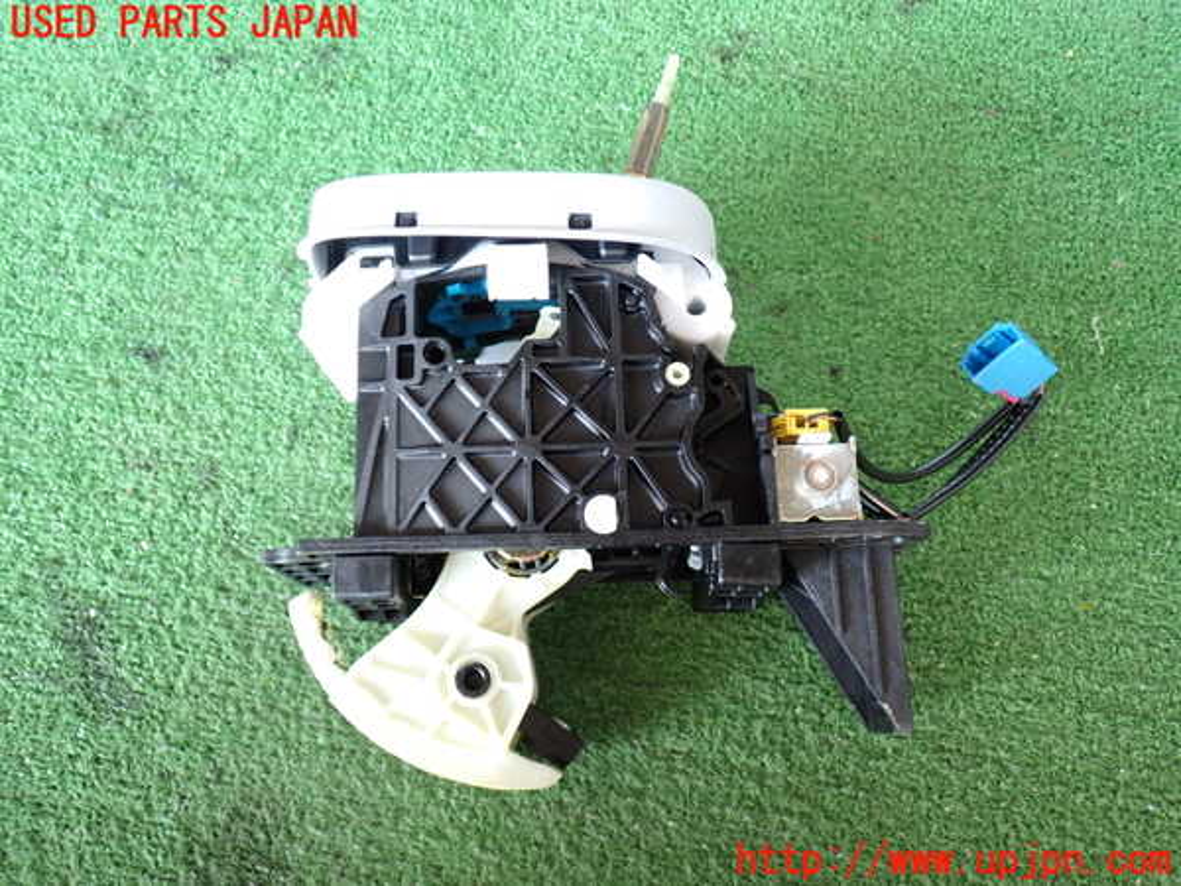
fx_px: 1092
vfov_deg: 44.2
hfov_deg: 56.8
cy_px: 443
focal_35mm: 32
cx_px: 590
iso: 200
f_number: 2.4
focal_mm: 5.79
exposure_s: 1/40
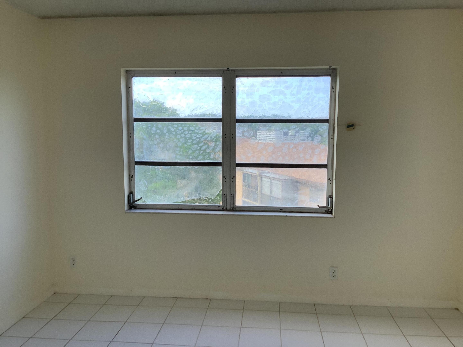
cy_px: 174
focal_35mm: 31
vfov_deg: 45.4
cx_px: 232
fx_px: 415
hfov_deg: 58.4
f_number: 2.4
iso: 50
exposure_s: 1/120
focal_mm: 3.3
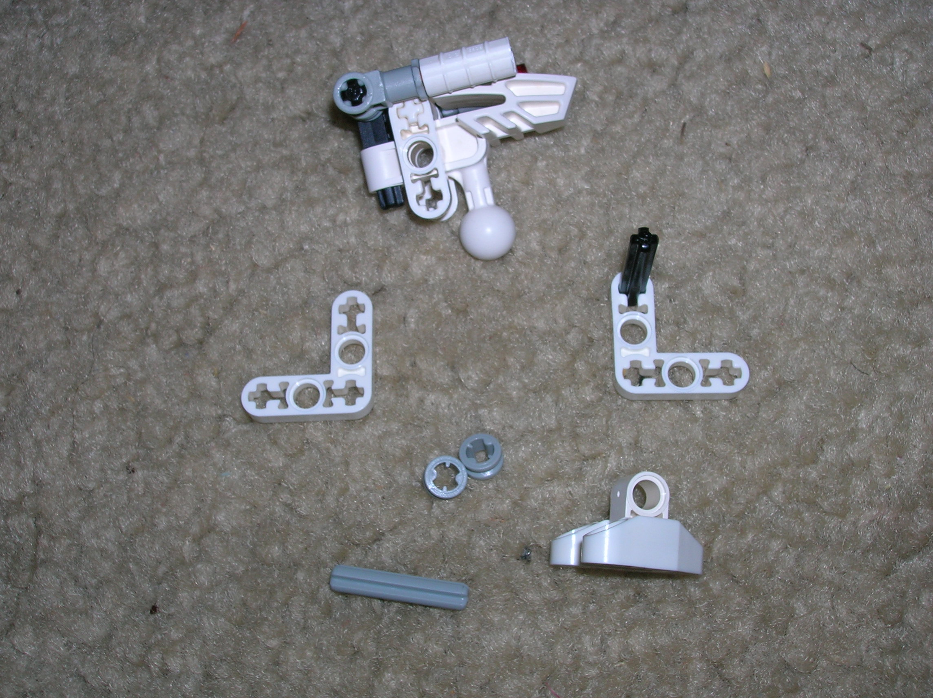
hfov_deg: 41.3
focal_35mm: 46
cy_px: 349
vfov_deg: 31.5
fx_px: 1239
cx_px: 466
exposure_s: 1/60.1
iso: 50
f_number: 5.4
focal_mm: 7.7
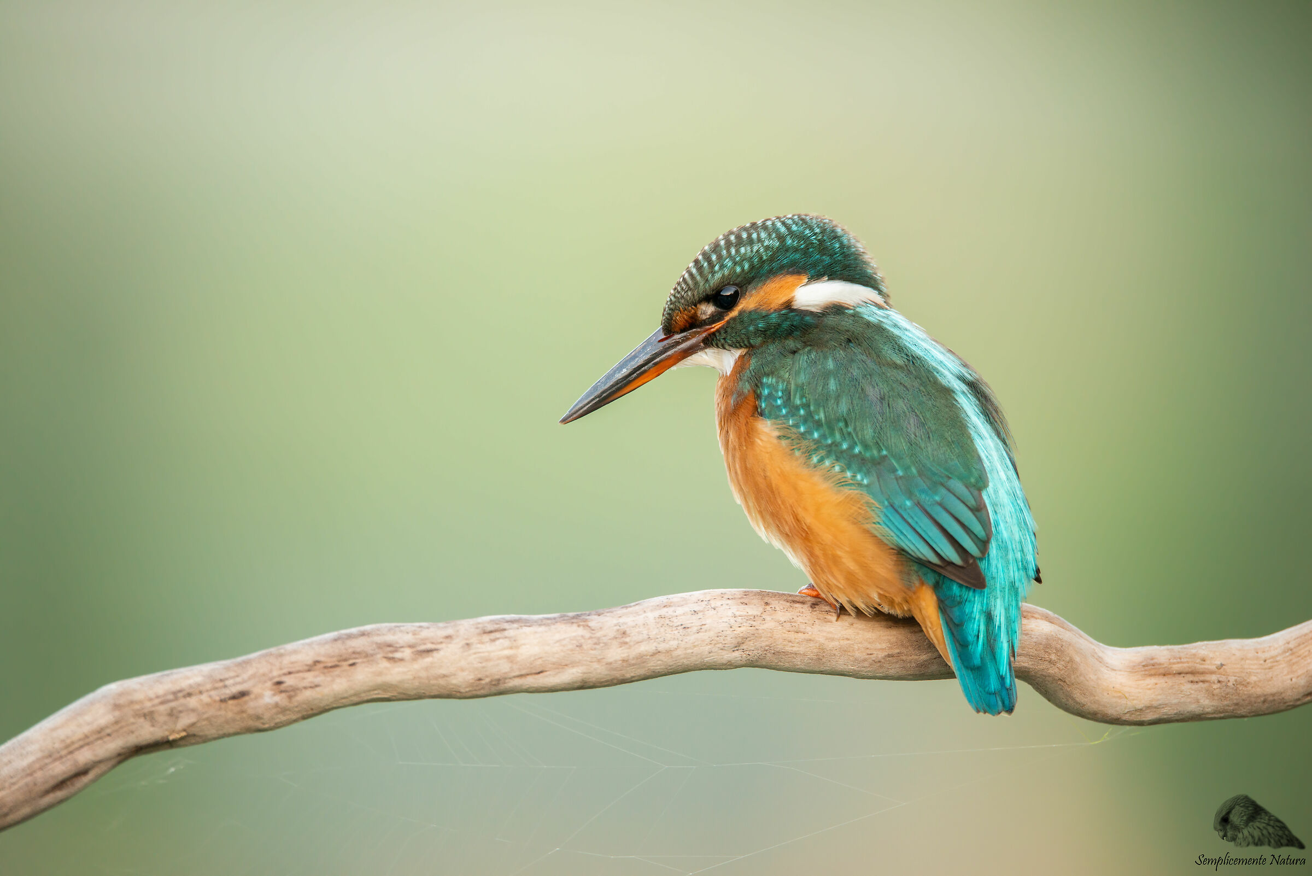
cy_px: 438
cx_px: 656
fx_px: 21873
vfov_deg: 2.3
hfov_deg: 3.4
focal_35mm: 600
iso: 640
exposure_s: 1/80
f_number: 6.3
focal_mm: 600
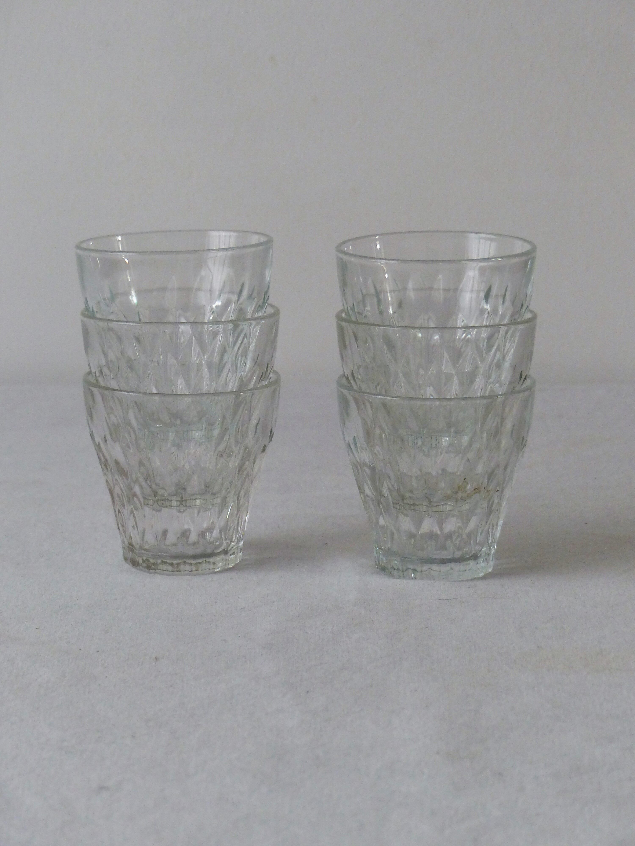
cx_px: 318
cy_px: 423
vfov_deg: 13.7
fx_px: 3522
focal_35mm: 144
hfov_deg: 10.3
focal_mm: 23.5
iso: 200
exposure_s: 1/80
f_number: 2.8
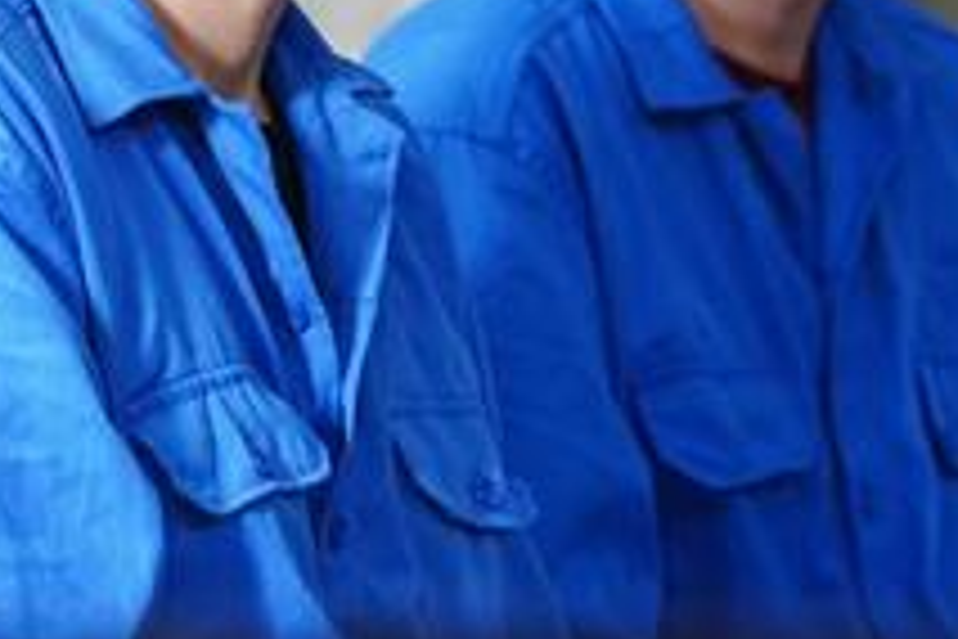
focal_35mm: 517
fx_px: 13757
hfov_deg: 4.0
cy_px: -63
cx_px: 693
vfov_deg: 2.7
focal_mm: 153
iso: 3200
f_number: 2.8
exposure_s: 1/160
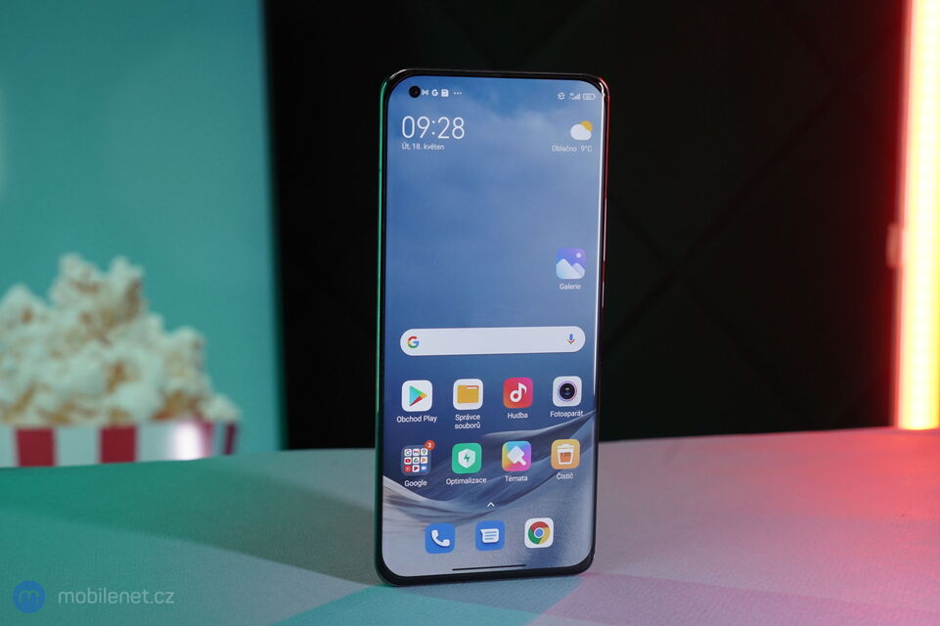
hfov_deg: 44.5
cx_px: 470
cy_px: 313
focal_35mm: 44
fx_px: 1148
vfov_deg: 30.5
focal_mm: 44
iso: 2500
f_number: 8
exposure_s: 1/200
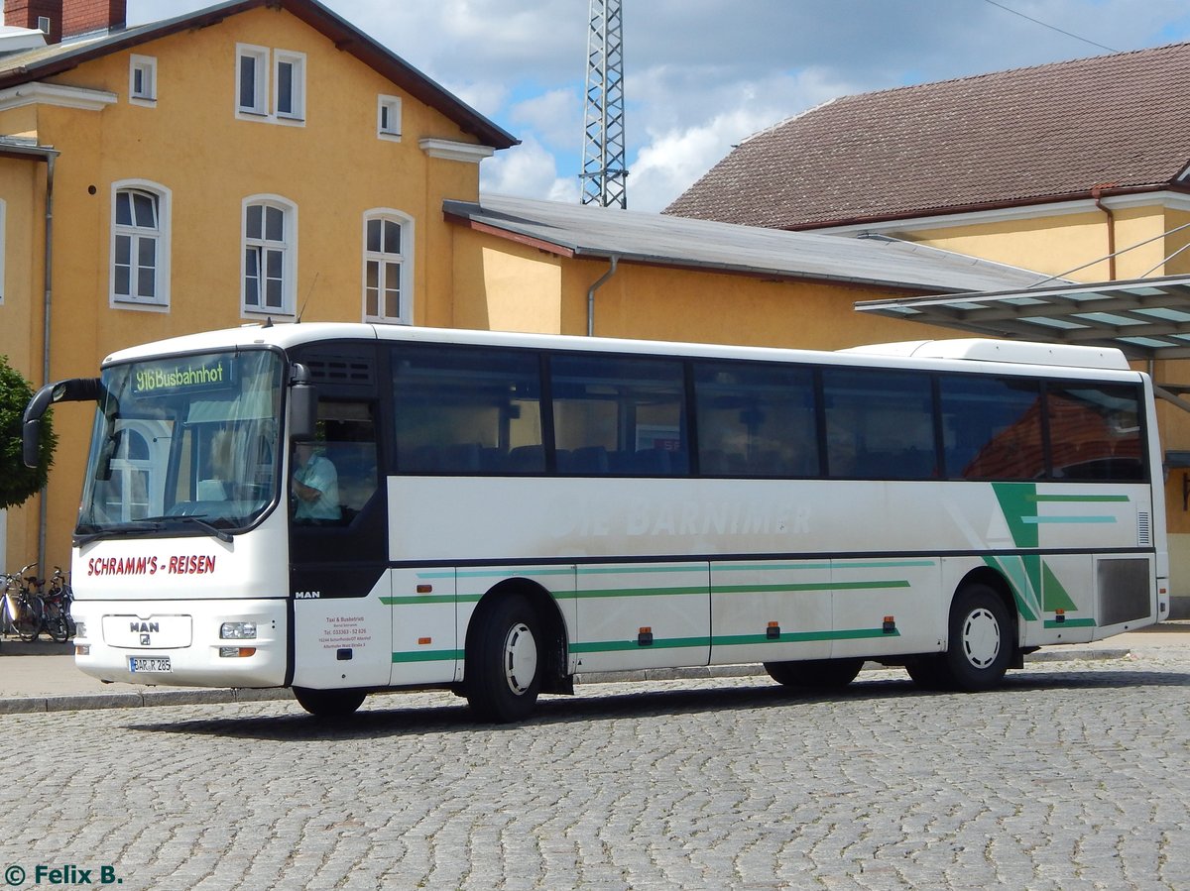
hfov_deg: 31.7
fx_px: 2096
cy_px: 446
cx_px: 595
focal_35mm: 61
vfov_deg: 24.0
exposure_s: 1/400
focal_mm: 10.9
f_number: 7.9
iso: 125
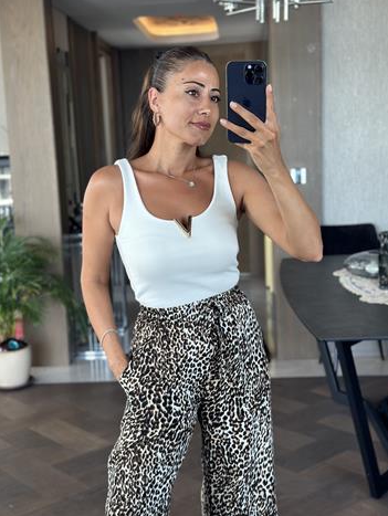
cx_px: 190
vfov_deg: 36.8
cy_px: 268
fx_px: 776
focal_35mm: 52
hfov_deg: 28.1
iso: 125
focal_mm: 6.86
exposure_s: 1/86
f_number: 1.78
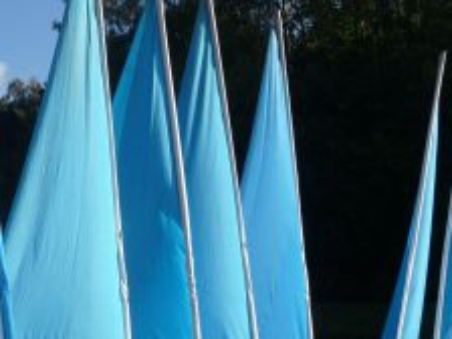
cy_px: 291
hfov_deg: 23.8
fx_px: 1045
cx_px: 48
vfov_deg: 18.2
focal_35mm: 80
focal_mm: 4.7
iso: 100
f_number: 8
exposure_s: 1/250
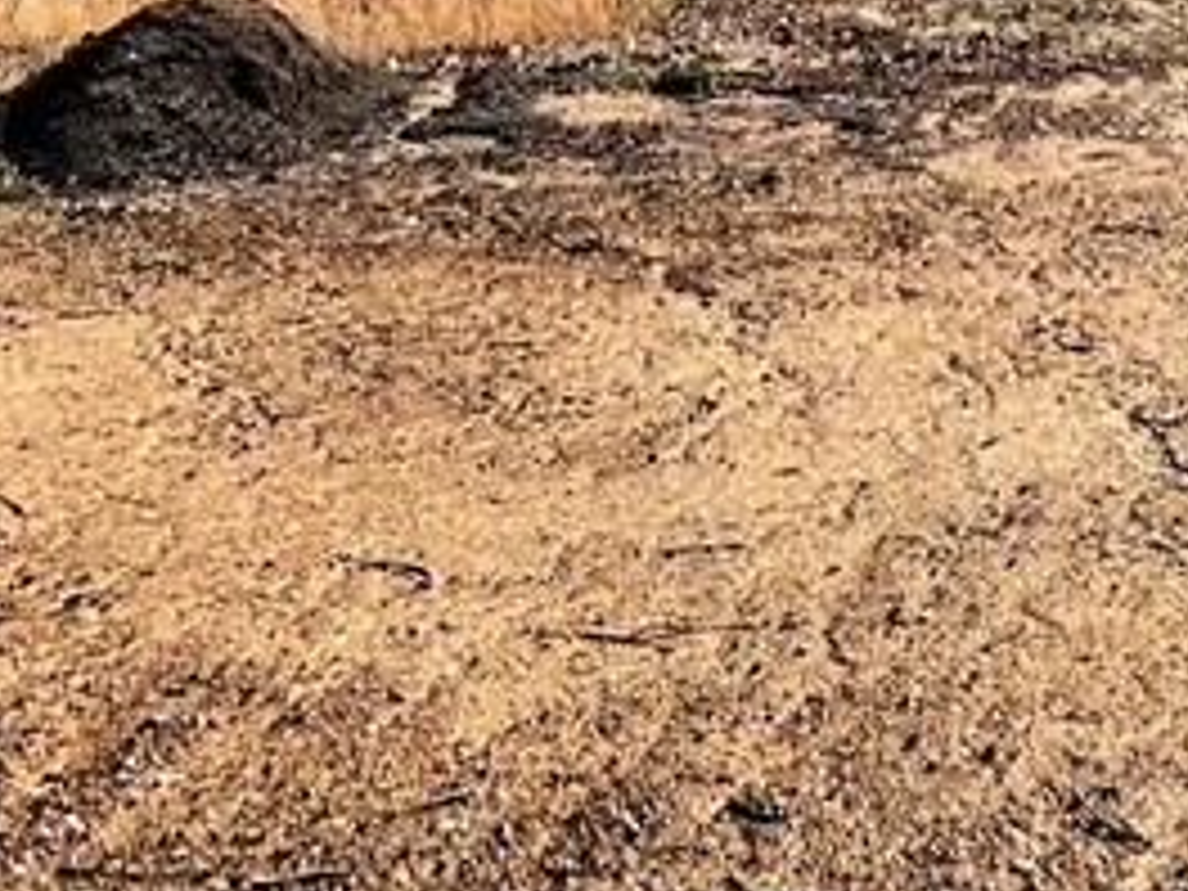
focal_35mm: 101
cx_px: 783
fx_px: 3466
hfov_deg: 19.4
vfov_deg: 13.9
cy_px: -364
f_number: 1.5
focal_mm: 5.7
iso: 50
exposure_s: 1/4630
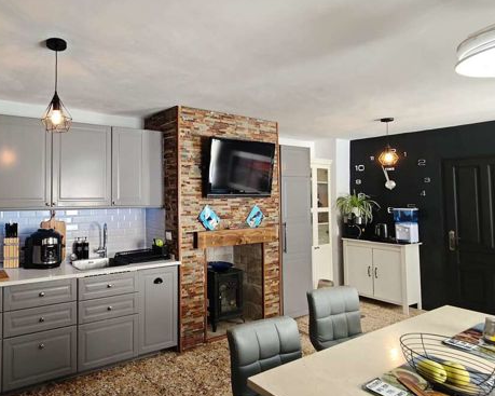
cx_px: 125
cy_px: 187
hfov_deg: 72.3
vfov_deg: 65.5
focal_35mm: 21
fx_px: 308
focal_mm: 2.16
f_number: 2.2
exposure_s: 1/54.7
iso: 320
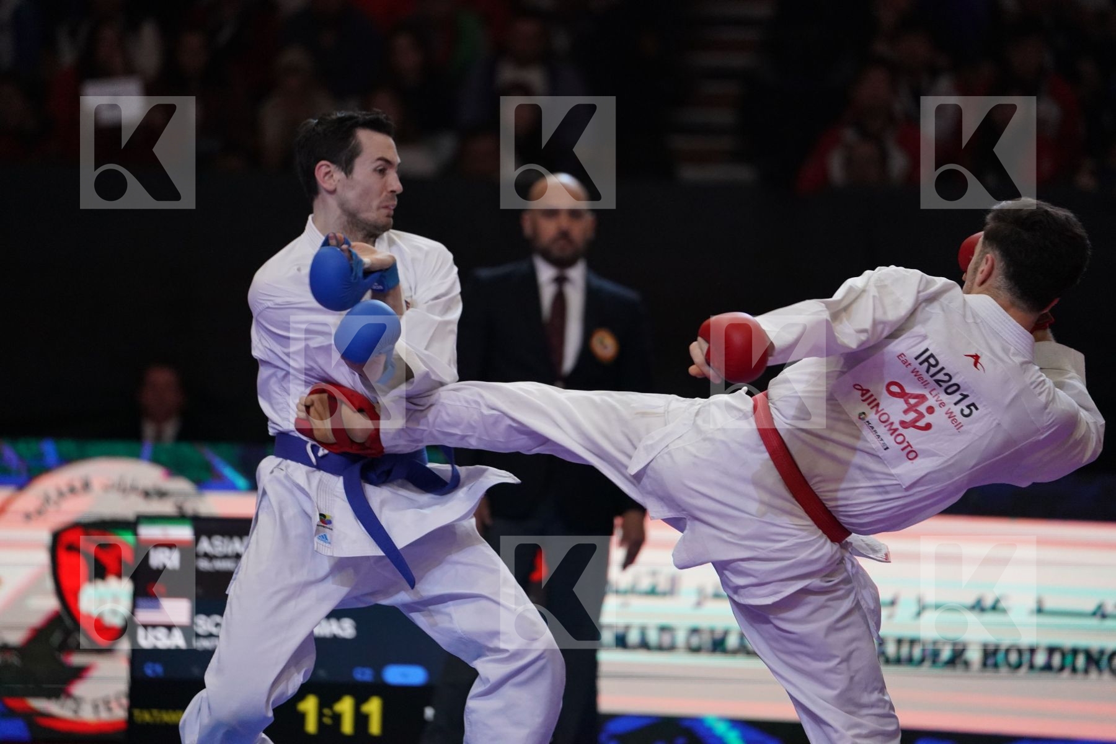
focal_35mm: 200
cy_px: 372
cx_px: 558
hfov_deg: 10.3
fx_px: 6200
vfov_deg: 6.9
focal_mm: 200
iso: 3200
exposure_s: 1/1000
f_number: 2.8
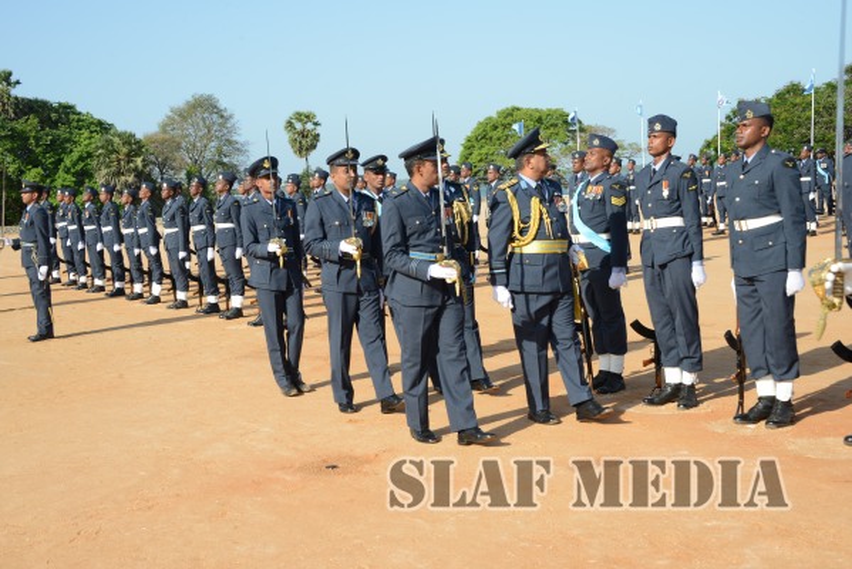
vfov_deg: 27.0
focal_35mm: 50
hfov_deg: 39.6
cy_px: 284
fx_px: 1184
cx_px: 426
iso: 250
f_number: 10
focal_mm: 50
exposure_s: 1/250
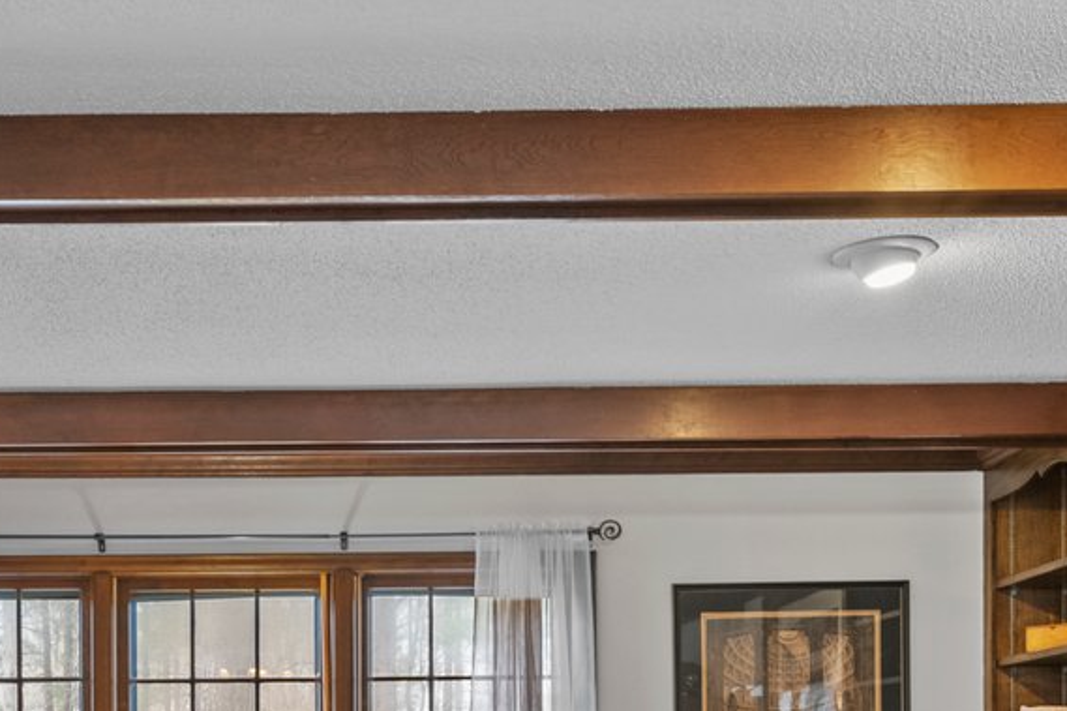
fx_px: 1600
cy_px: 830
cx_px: 332
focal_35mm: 54
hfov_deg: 36.4
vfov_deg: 23.2
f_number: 7.1
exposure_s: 1
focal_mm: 15
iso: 400
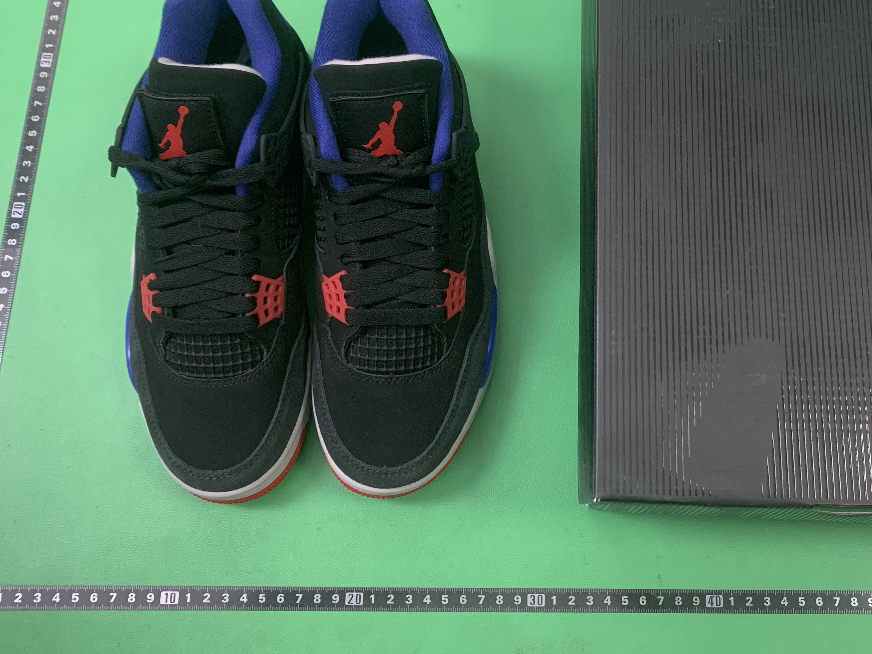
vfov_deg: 35.6
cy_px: 213
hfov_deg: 46.3
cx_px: 554
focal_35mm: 40
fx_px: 1008
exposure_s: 1/60
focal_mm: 4.25
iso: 320
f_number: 1.8
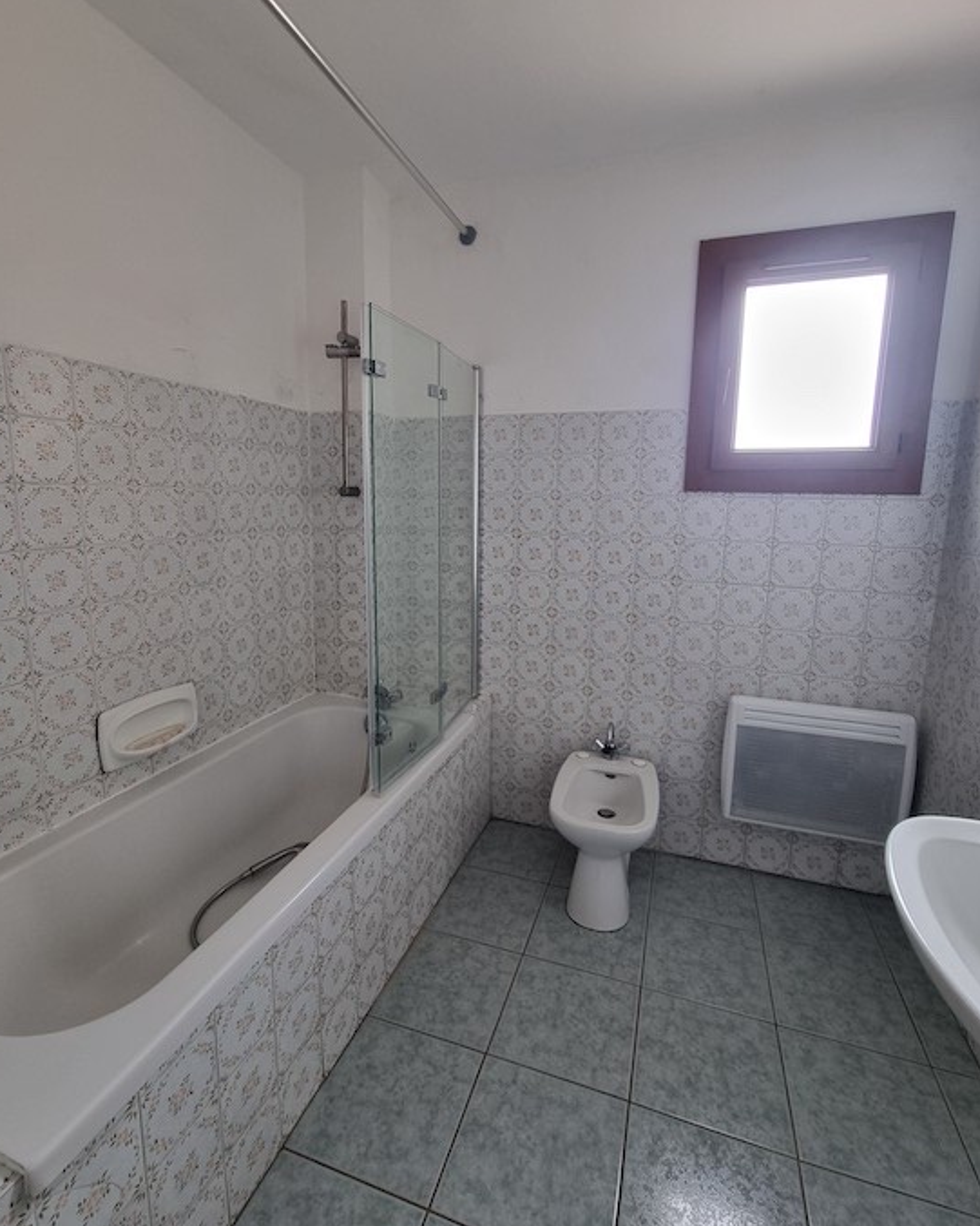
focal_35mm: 15
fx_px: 544
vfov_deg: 96.8
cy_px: 589
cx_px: 489
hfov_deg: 84.0
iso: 100
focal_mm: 2.2
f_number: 2.2
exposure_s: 1/50
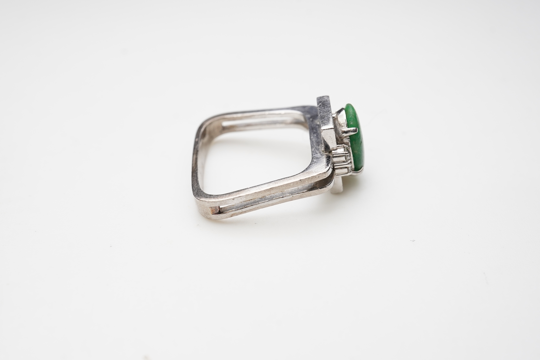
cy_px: 180
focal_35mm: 45
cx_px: 270
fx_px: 675
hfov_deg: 43.6
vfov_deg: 29.9
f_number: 16
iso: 400
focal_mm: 30
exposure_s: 1/160
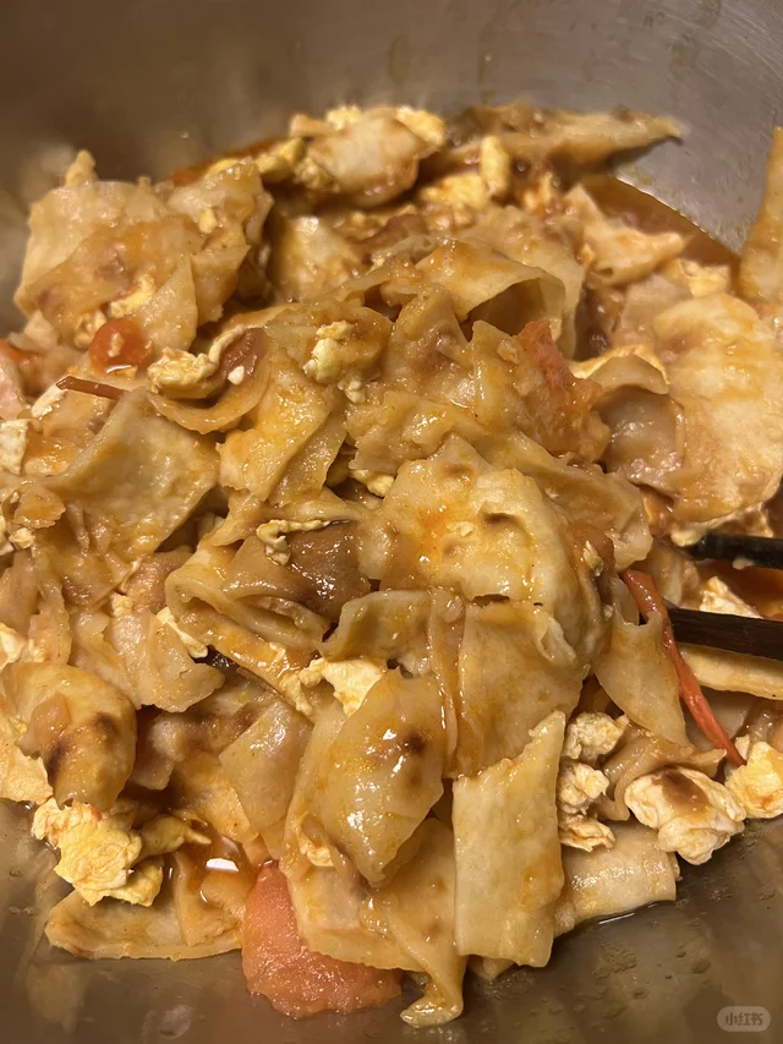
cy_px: 522
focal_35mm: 26
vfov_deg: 67.3
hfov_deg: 53.1
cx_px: 392
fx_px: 784
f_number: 1.5
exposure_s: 1/60
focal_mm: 5.7
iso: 160
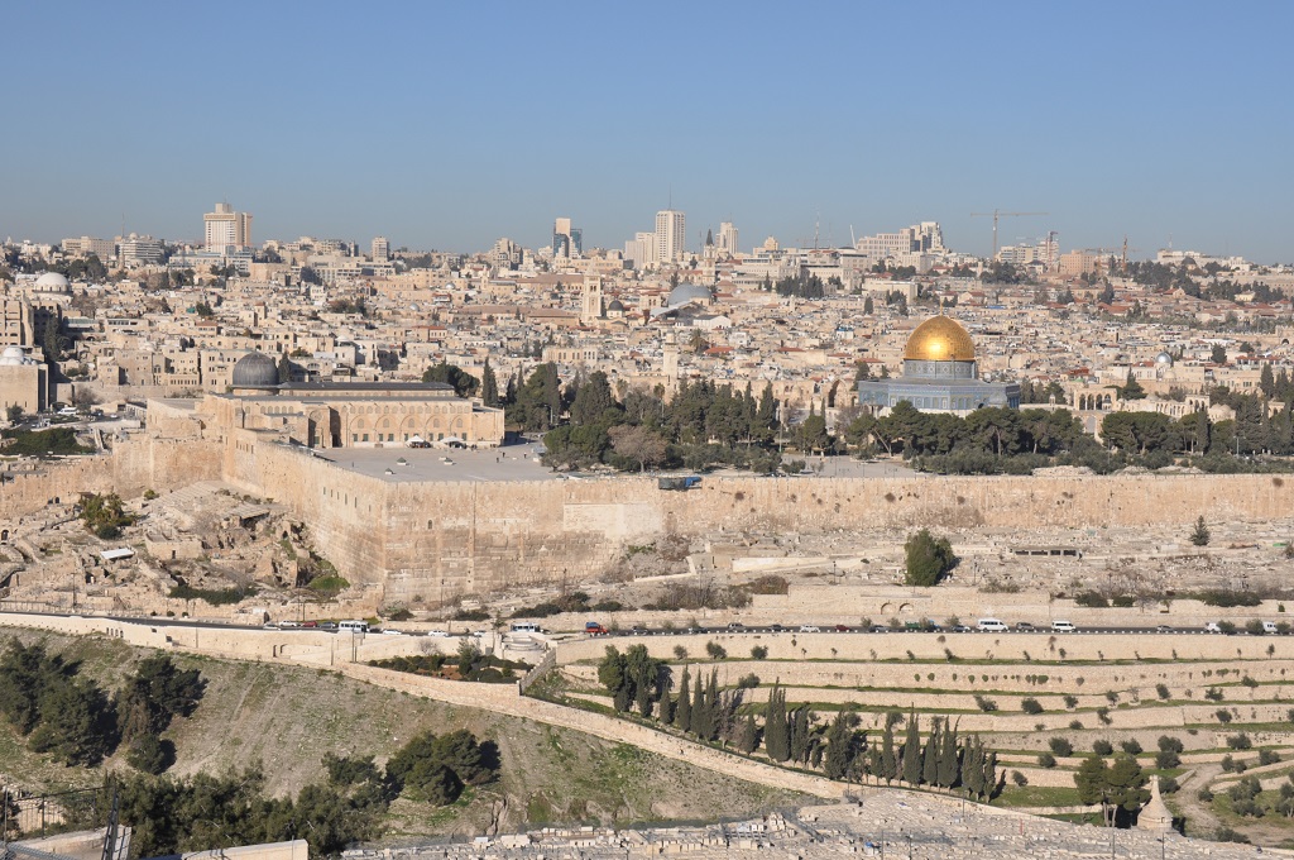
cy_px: 430
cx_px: 647
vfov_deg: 22.6
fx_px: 2154
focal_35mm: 60
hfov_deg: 33.4
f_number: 11
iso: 200
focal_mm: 40
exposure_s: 1/500
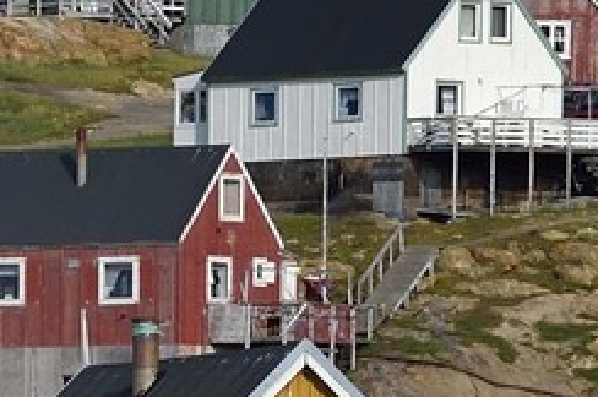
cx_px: -1181
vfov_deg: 1.9
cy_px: 804
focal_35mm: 721
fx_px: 11961
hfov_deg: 2.8
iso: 200
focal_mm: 110
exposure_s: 1/400
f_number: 10
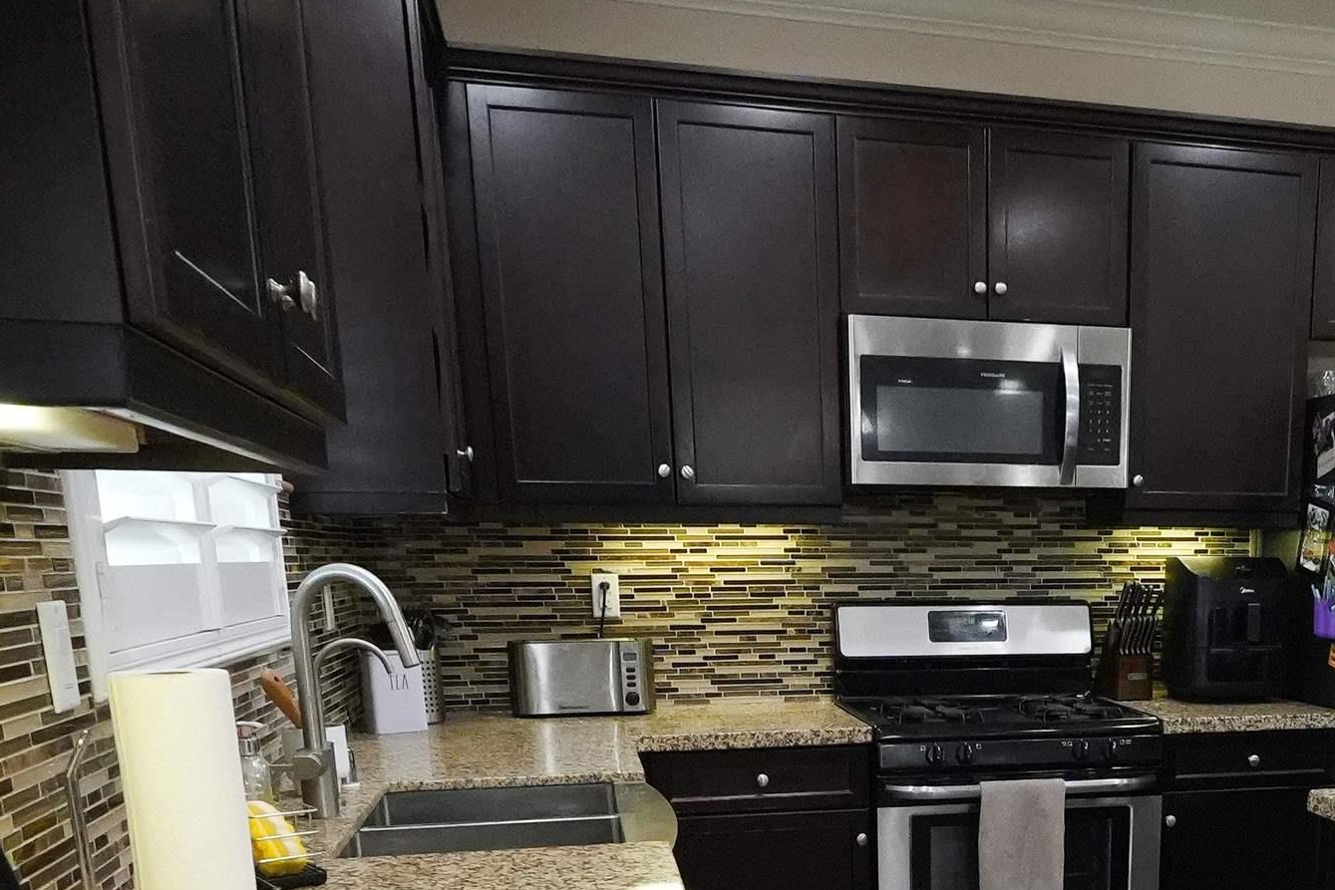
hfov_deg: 47.7
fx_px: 1446
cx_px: 1001
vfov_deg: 31.2
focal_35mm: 39
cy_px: 928
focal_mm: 11.5
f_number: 7.1
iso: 6400
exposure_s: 1/160
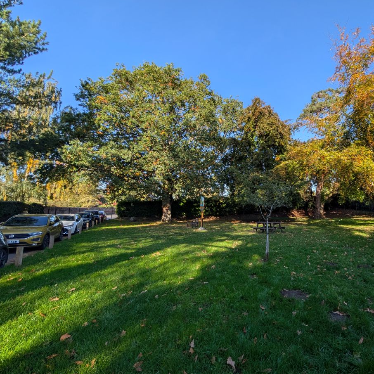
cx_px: 244
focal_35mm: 15
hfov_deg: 88.4
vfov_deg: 91.1
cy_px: 188
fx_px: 183
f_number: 1.7
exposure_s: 1/1195
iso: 50
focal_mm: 2.02
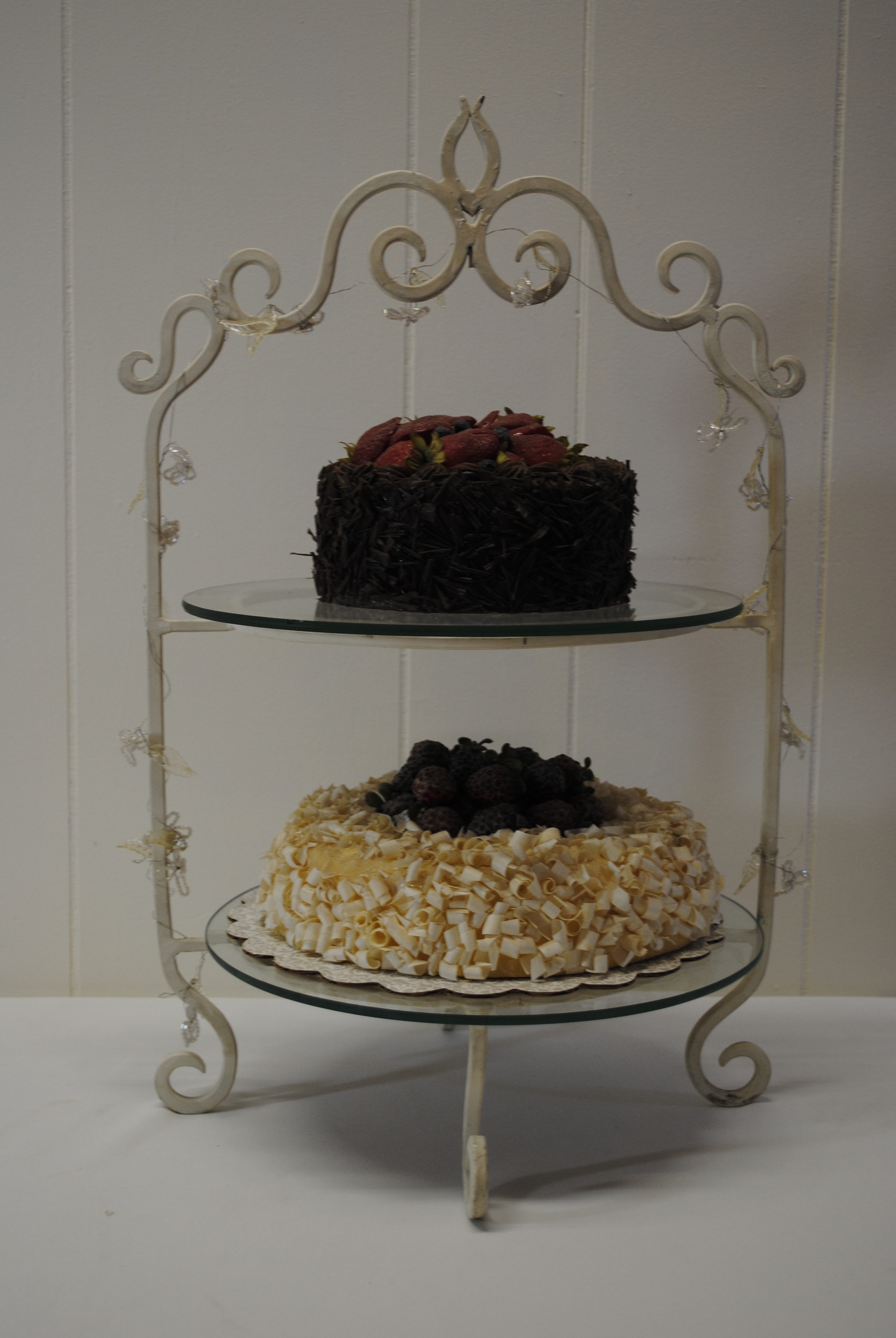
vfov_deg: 41.1
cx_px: 448
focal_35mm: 48
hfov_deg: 28.2
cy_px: 669
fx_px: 1787
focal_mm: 32
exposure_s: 1/40
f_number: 4.8
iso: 200
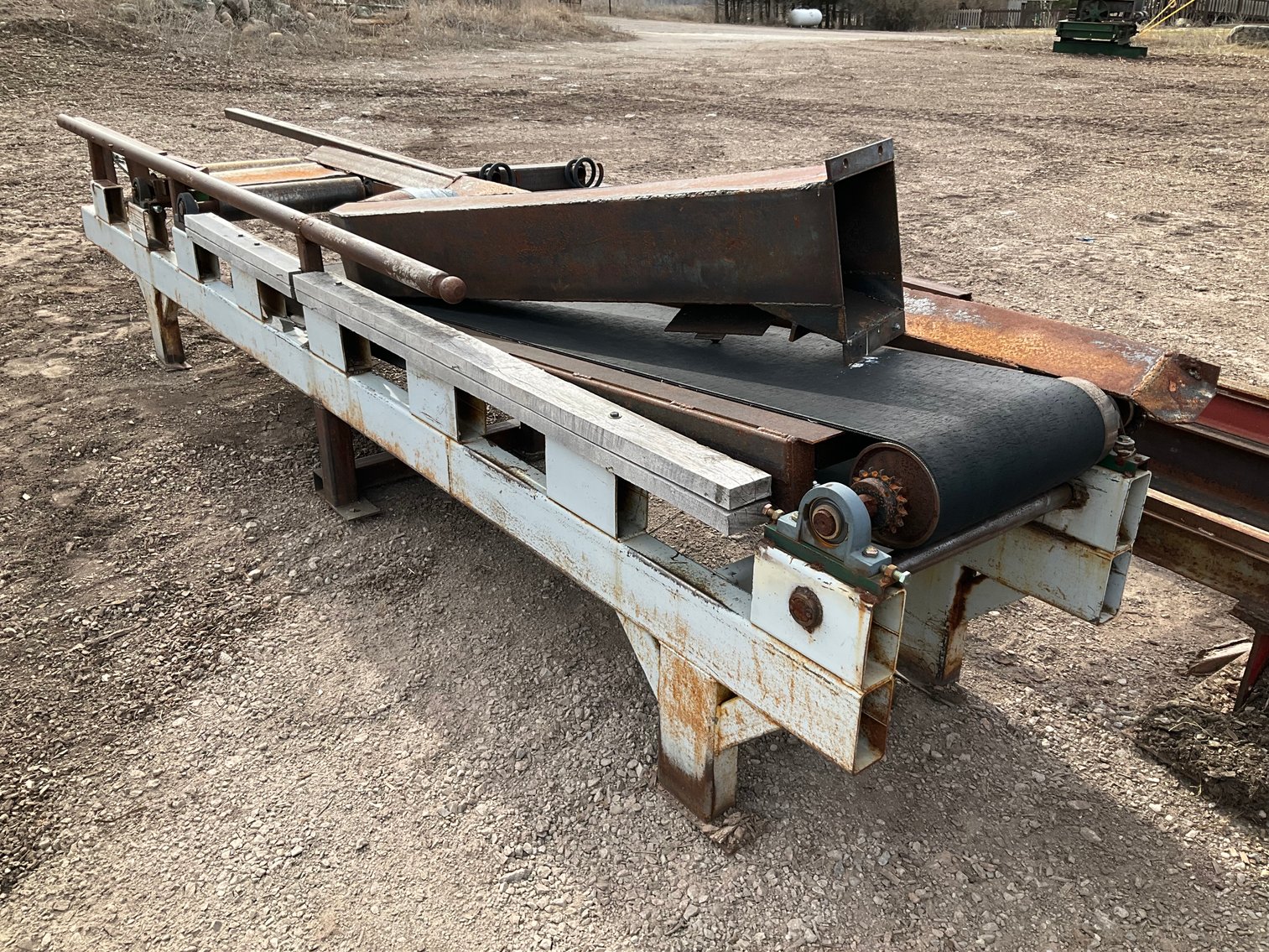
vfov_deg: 48.2
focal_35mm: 29
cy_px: 476
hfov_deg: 61.7
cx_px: 634
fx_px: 1063
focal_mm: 3
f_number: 1.8
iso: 25
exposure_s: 1/855
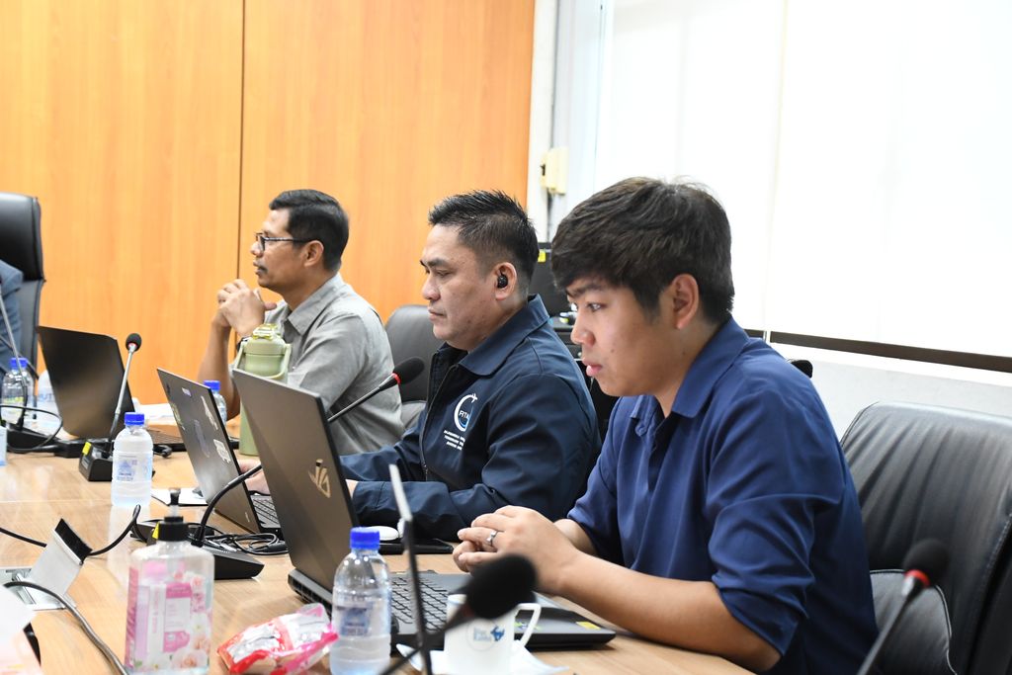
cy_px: 338
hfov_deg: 28.1
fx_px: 2024
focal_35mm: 72
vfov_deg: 18.9
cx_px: 506
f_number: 5.6
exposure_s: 1/125
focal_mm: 48
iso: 3200
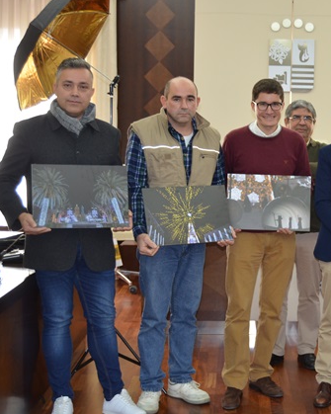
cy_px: 206
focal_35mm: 73
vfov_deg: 26.1
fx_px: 894
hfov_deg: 20.5
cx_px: 298
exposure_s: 1/60
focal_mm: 34
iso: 450
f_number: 4.5
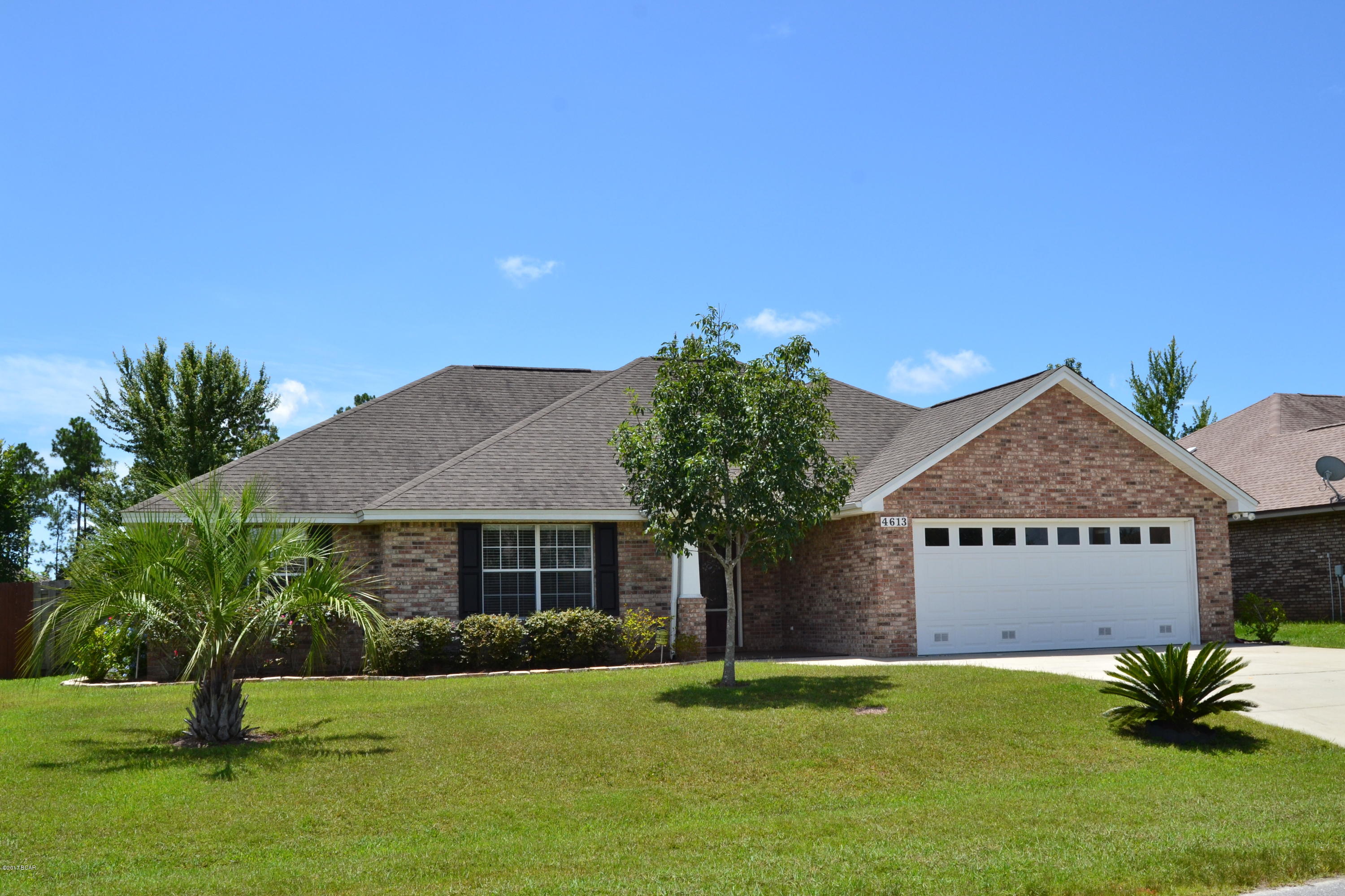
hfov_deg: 53.1
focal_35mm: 36
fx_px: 1345
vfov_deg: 36.9
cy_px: 448
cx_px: 672
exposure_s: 1/400
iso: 400
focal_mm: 24
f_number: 11
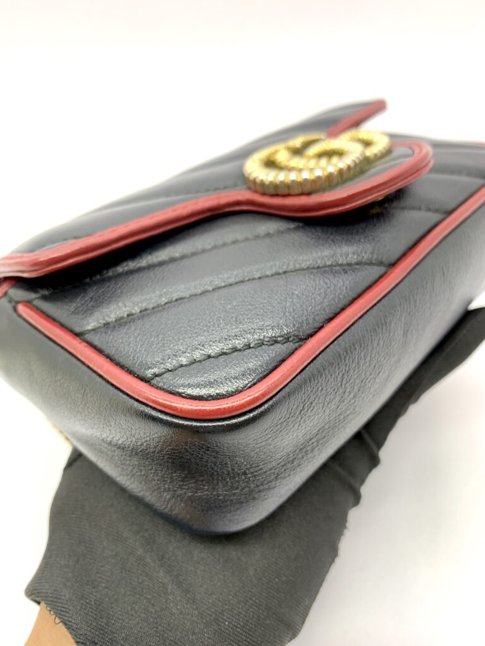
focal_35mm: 26
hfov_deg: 53.1
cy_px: 323
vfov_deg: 67.3
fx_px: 486
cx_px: 242
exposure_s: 1/50
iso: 80
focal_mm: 4.25
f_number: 1.8
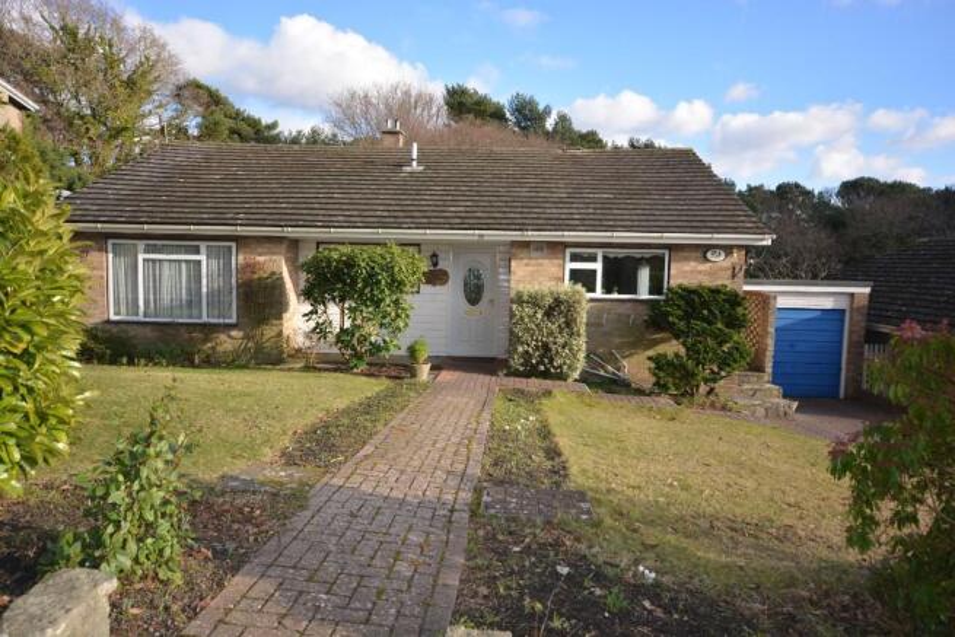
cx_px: 478
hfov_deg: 70.4
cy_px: 318
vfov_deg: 50.4
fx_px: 677
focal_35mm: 26
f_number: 5.3
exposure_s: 1/200
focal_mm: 17
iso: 110
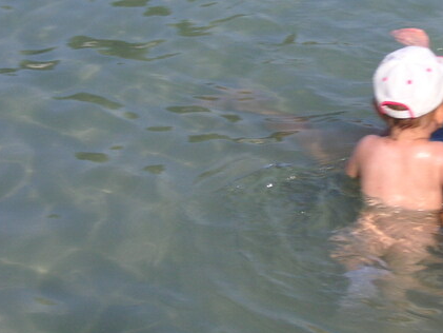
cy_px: 114
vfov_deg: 15.5
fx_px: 1216
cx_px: 395
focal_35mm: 95
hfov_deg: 20.3
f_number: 8
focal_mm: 8.4
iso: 50
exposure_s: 1/180
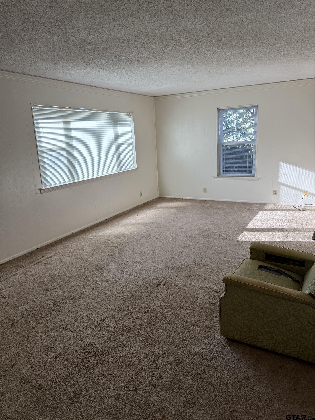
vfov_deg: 71.6
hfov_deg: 56.8
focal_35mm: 24
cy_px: 210
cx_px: 158
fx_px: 291
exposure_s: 1/235
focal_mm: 6.76
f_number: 1.78
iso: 160
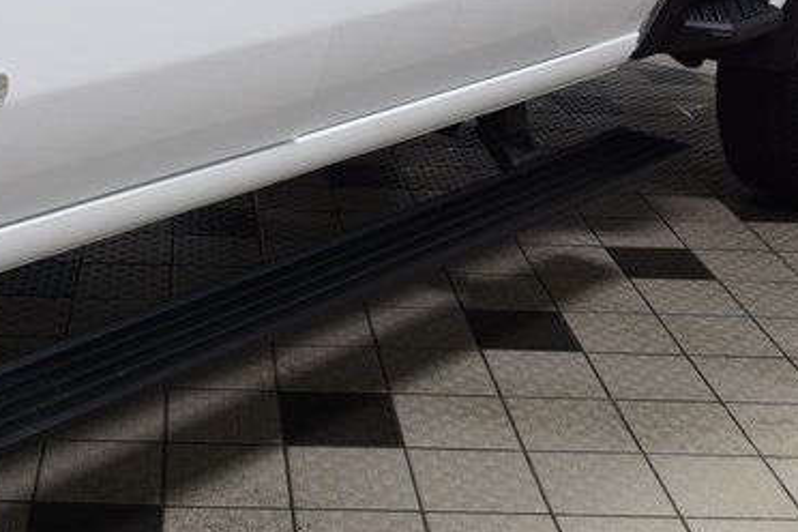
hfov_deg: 31.4
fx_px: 1374
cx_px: 139
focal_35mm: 62
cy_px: 207
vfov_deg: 21.9
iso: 400
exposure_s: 1/15
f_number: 6.3
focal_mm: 24
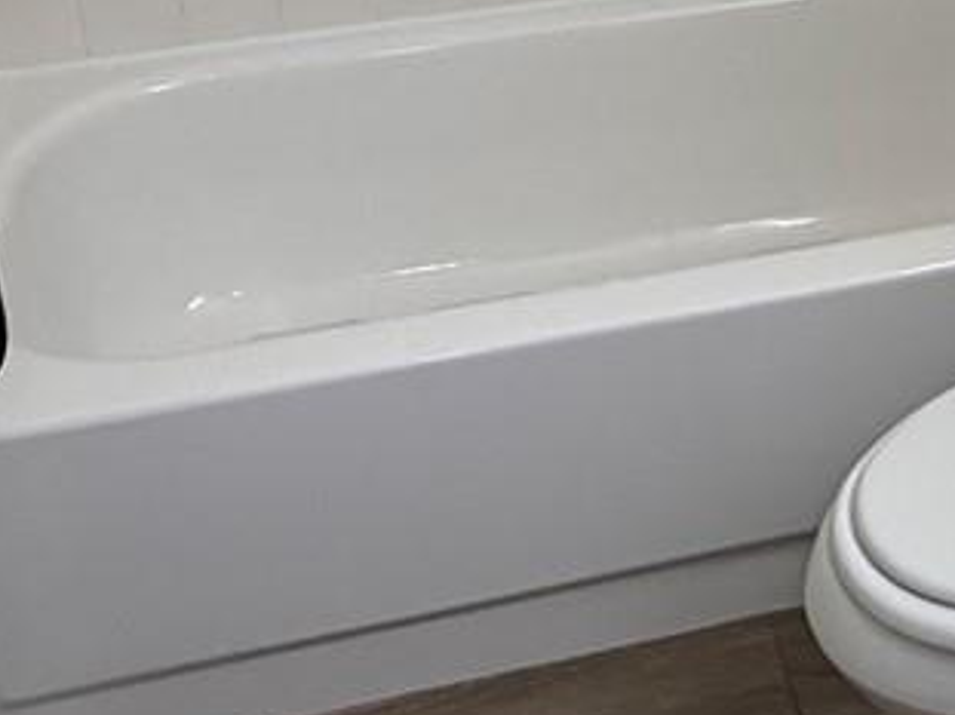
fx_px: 1986
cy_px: -199
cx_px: 1019
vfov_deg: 19.0
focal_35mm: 72
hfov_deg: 25.3
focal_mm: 2.22
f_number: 2.2
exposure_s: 1/120
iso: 200
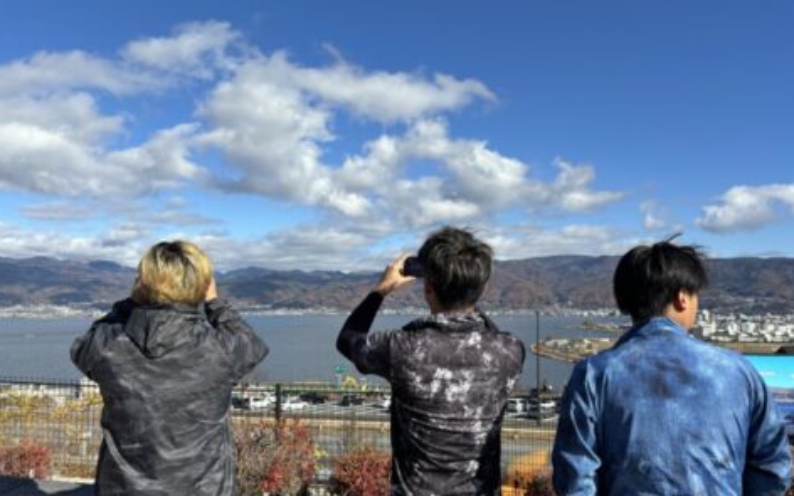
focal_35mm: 28
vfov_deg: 44.4
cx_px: 395
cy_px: 293
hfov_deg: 66.5
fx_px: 606
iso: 50
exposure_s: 1/3650
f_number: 1.6
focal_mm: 5.96
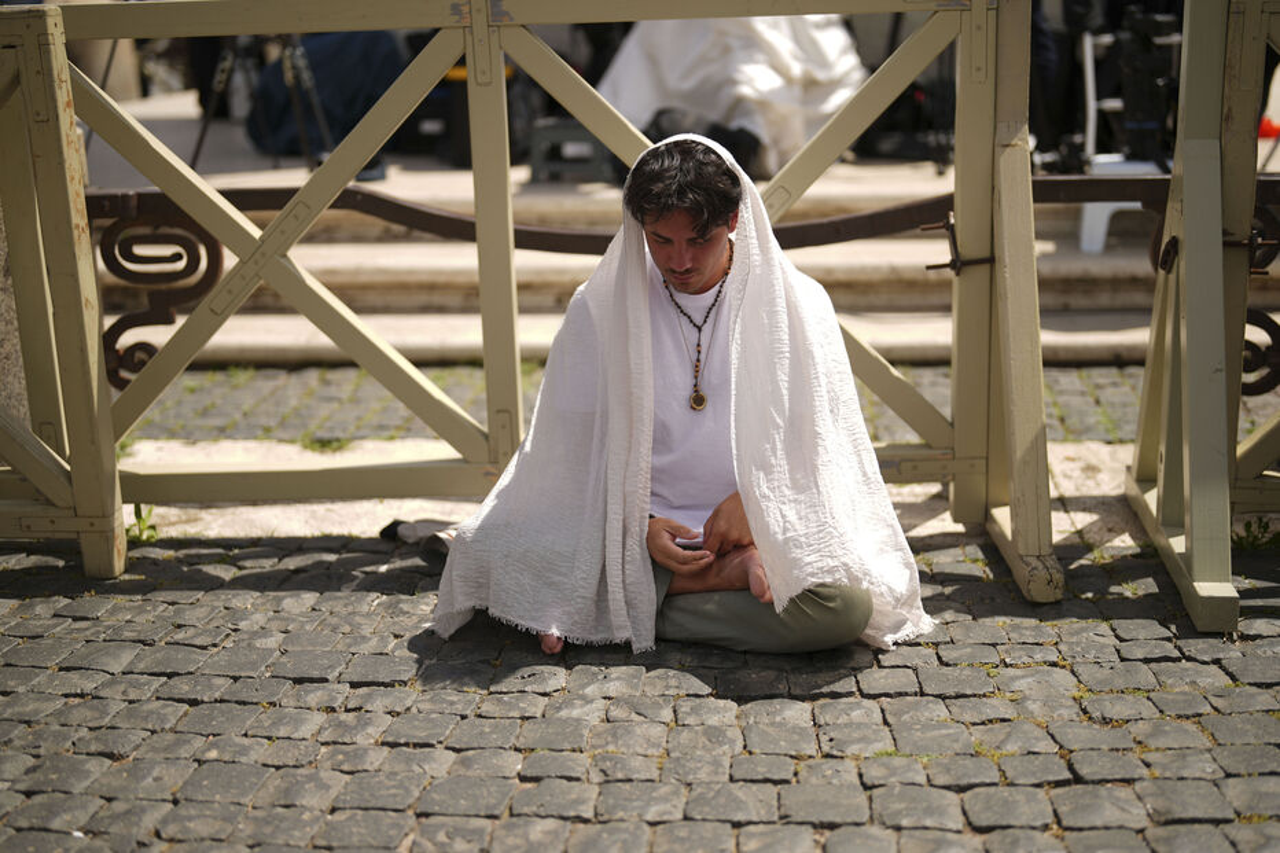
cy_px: 426
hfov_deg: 39.6
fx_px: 1777
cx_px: 640
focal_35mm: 50
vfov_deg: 27.0
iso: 50
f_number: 1.2
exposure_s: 1/4000
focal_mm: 50
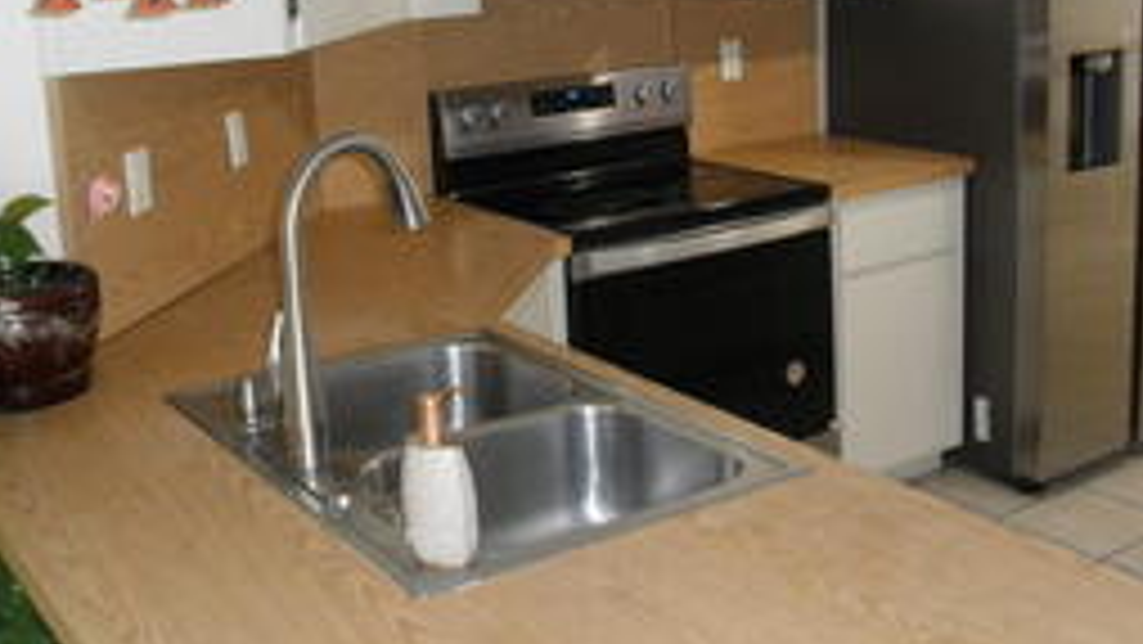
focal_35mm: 48
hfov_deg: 42.7
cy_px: 180
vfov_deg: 24.7
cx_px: 680
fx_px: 1455
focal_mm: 5
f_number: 3
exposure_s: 1/30
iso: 200
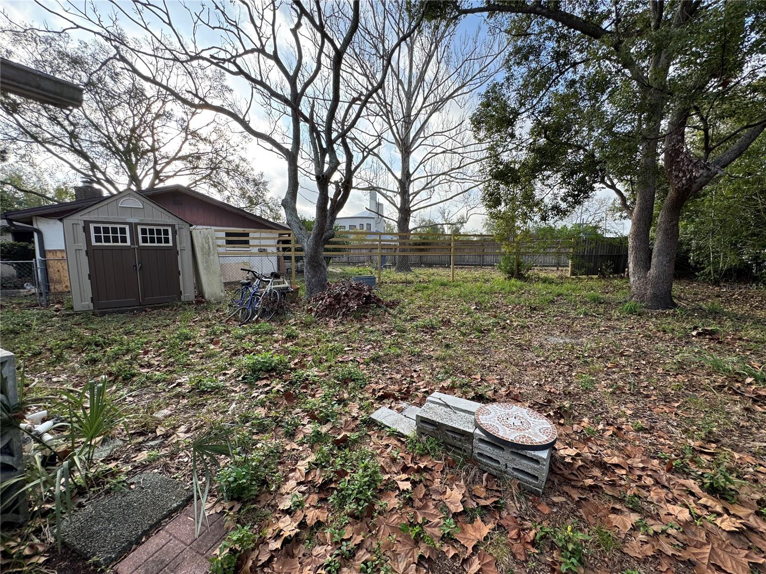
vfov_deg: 85.7
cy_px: 287
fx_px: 310
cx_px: 383
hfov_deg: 102.1
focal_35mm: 14
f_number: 2.2
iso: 40
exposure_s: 1/379
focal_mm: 2.22
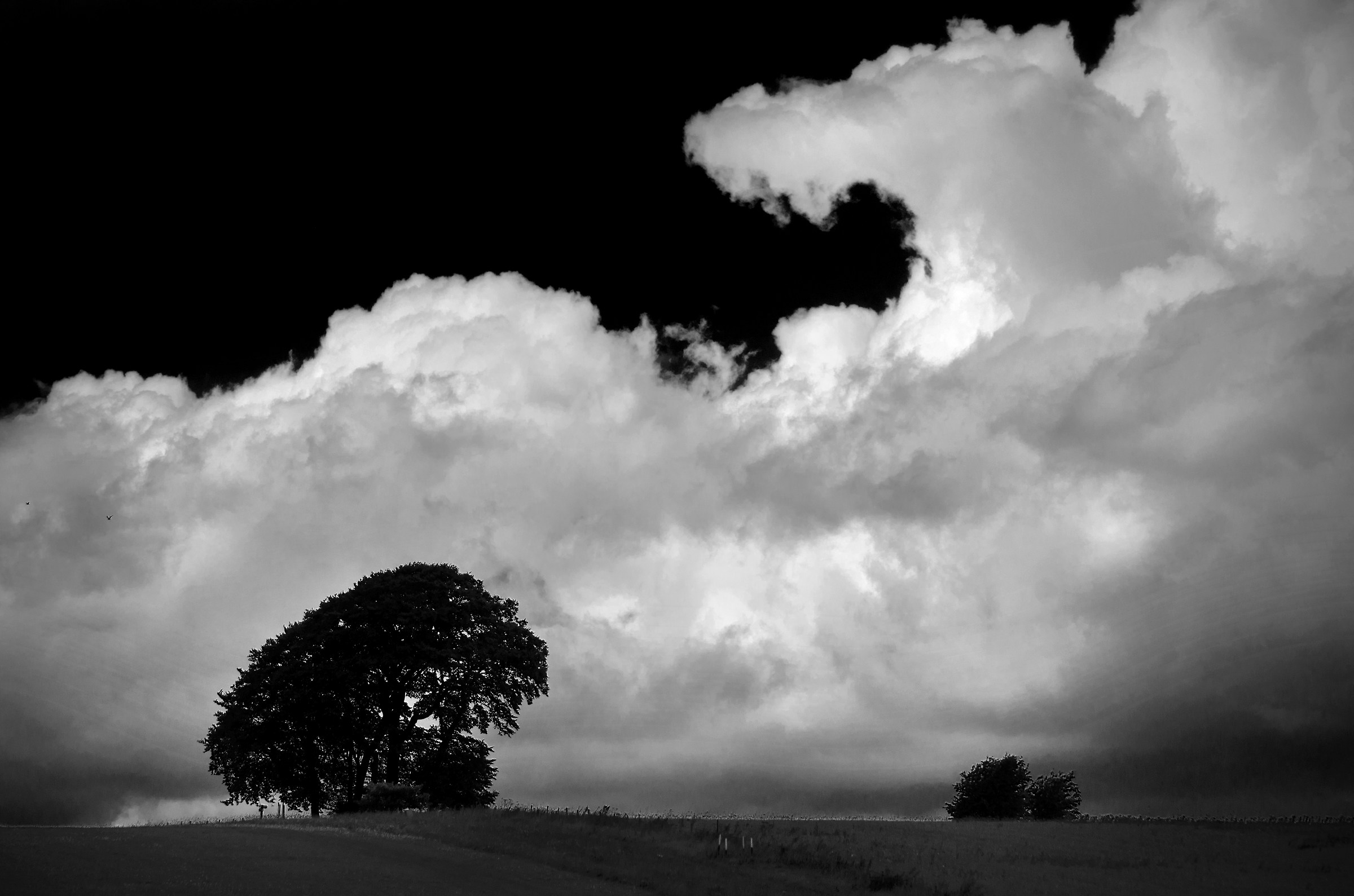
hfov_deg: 8.9
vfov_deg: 5.9
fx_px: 8725
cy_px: 448
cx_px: 677
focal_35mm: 232
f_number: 8
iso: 100
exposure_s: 1/500
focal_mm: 155
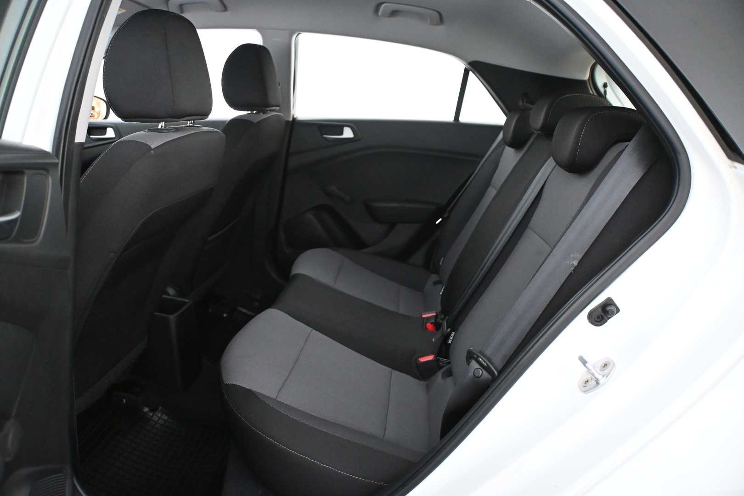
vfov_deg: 29.4
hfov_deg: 43.0
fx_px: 945
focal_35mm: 46
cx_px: 372
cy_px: 248
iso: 4500
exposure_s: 1/60
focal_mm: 30.5
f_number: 4.8
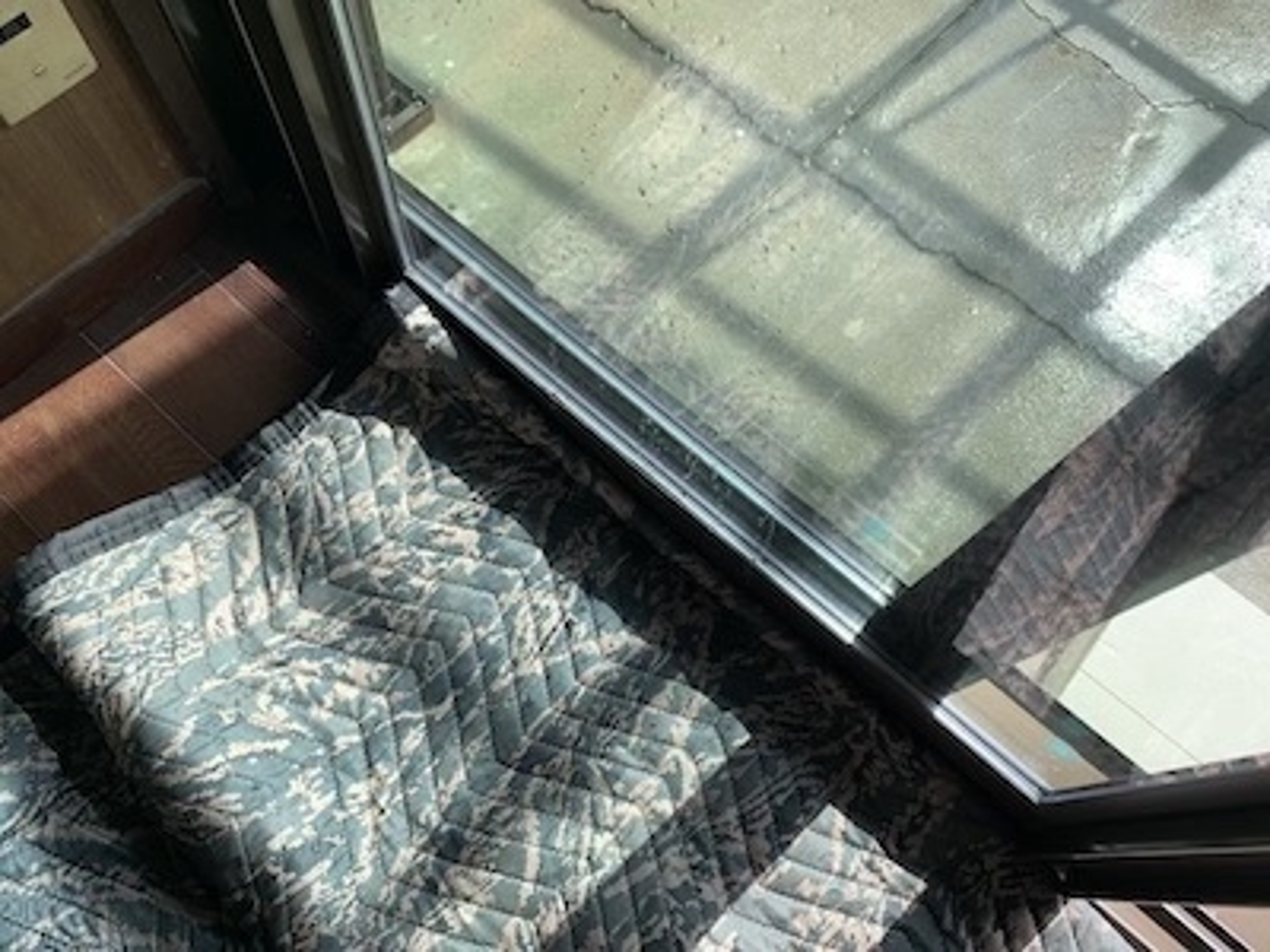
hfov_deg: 67.3
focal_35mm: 26
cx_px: 635
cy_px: 476
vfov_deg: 53.1
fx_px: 954
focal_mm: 4.25
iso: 25
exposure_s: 1/564
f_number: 1.8
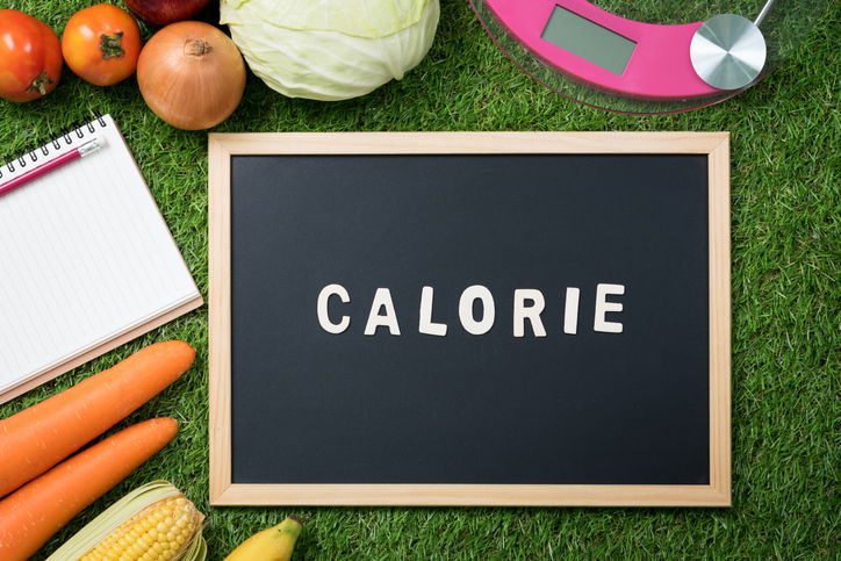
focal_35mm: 85
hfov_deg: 23.9
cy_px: 280
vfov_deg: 16.1
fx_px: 1986
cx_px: 420
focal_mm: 85
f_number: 7.1
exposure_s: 1/100
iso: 100
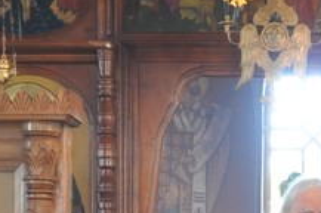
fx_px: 1327
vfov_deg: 8.4
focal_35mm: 149
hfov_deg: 13.7
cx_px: 265
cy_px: 502
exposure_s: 1/40
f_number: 4
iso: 800
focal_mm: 18
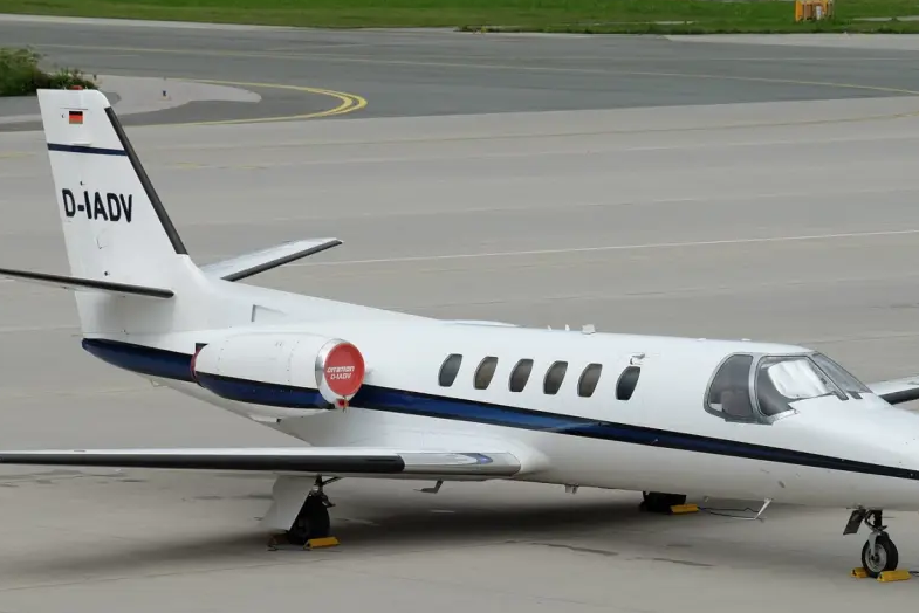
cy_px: 396
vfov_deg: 5.8
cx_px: 453
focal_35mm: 236
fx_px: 6026
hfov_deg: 8.7
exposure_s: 1/200
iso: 200
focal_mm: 120.6
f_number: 8
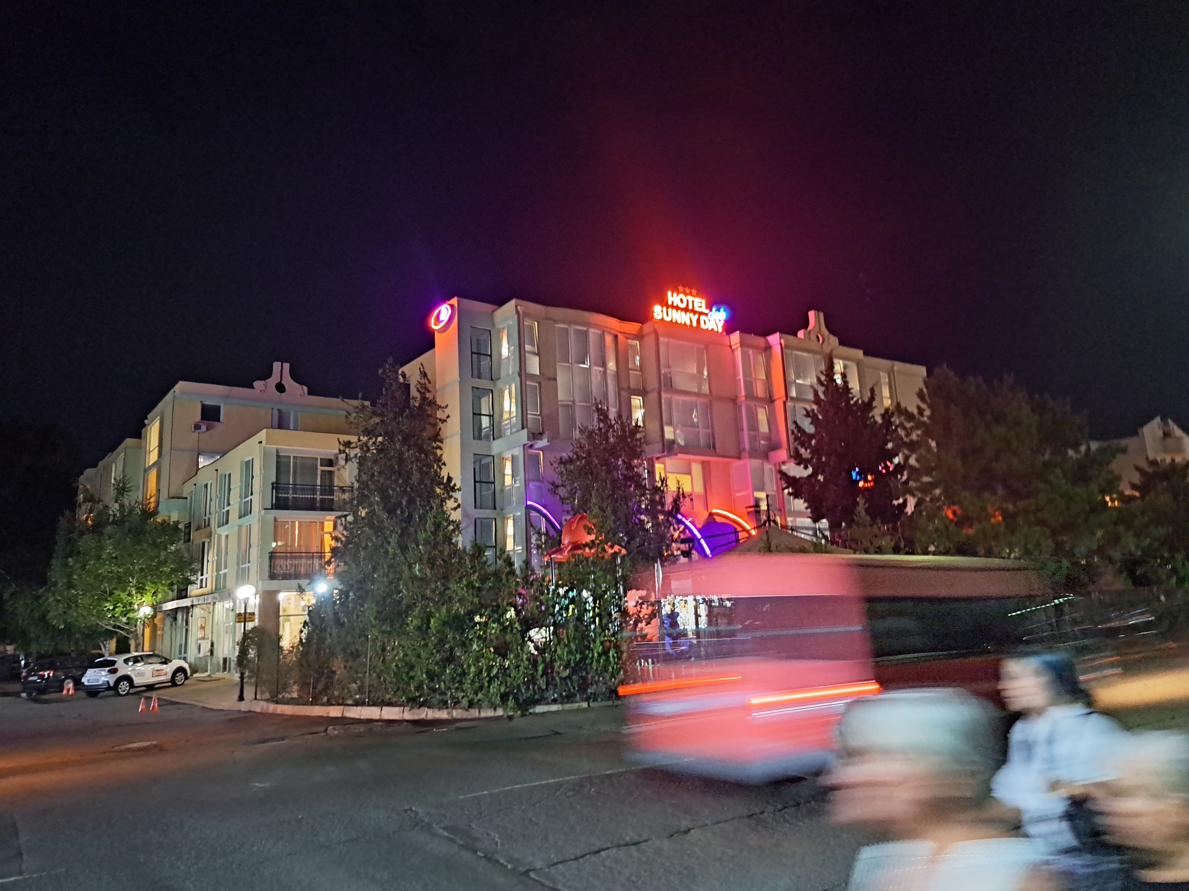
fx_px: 824
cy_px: 446
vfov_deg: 56.8
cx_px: 594
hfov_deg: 71.6
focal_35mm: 24
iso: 1250
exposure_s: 1/7
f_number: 1.8
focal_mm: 5.23
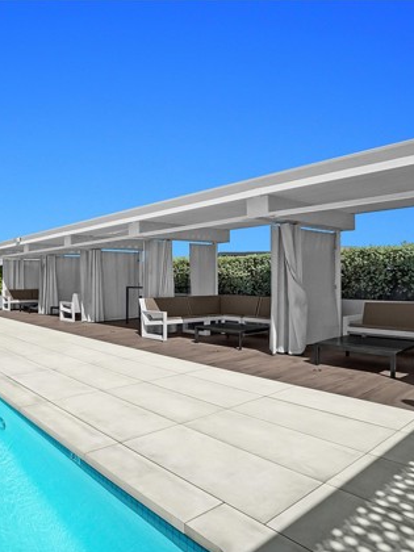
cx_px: 143
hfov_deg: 59.9
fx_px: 351
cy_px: 279
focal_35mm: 22
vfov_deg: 76.4
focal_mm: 10
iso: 800
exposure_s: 1/3200
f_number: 10
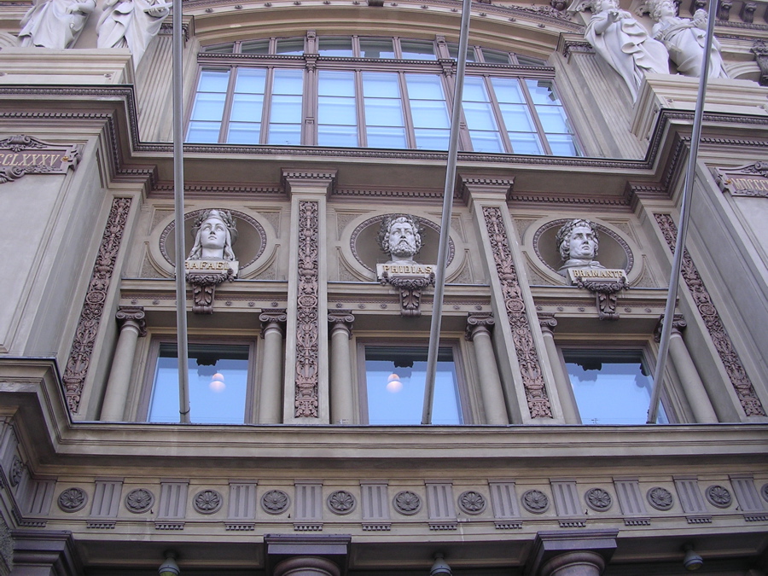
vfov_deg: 37.7
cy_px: 288
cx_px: 384
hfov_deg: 49.0
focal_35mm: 38
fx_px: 843
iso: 100
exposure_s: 1/178
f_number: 2.8
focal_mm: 5.8
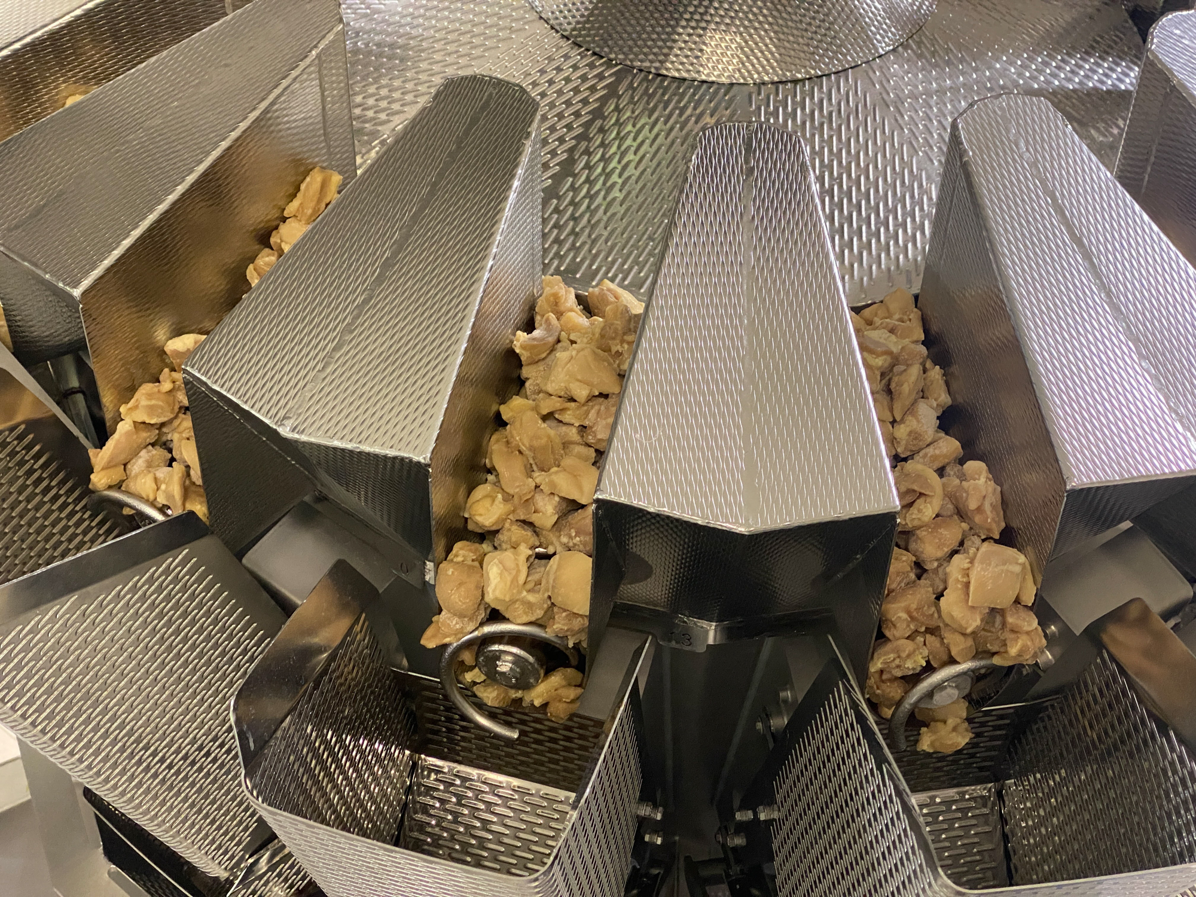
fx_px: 1797
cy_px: 448
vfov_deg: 28.0
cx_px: 598
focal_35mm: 52
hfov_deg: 36.8
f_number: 2
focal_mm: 6
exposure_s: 1/50
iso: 320
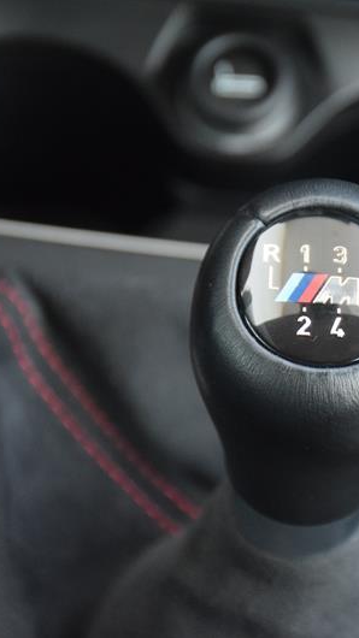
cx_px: 331
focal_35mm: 166
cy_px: 320
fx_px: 2810
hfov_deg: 7.3
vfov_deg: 13.0
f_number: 5
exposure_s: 1/100
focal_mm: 70
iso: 3200
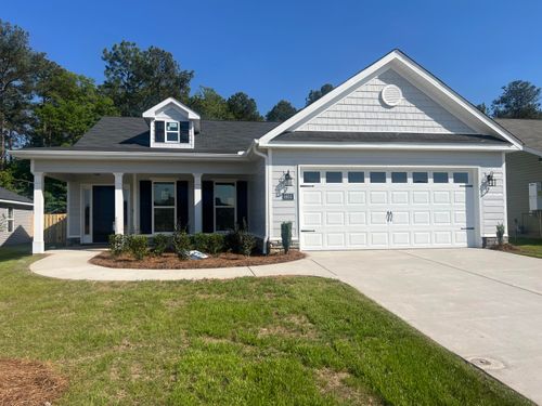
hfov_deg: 67.3
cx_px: 271
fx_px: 407
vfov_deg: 53.1
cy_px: 203
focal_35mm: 26
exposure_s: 1/6993
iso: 50
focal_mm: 5.7
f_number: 1.5
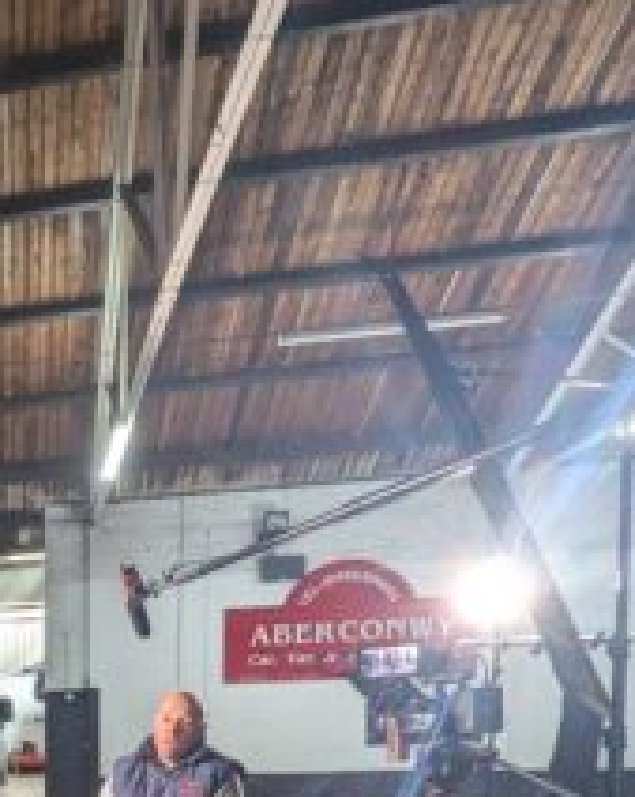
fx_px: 848
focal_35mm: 36
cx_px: -195
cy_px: 820
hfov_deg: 31.4
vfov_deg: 42.5
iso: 70
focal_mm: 1.95
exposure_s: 1/23.8
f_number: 2.2
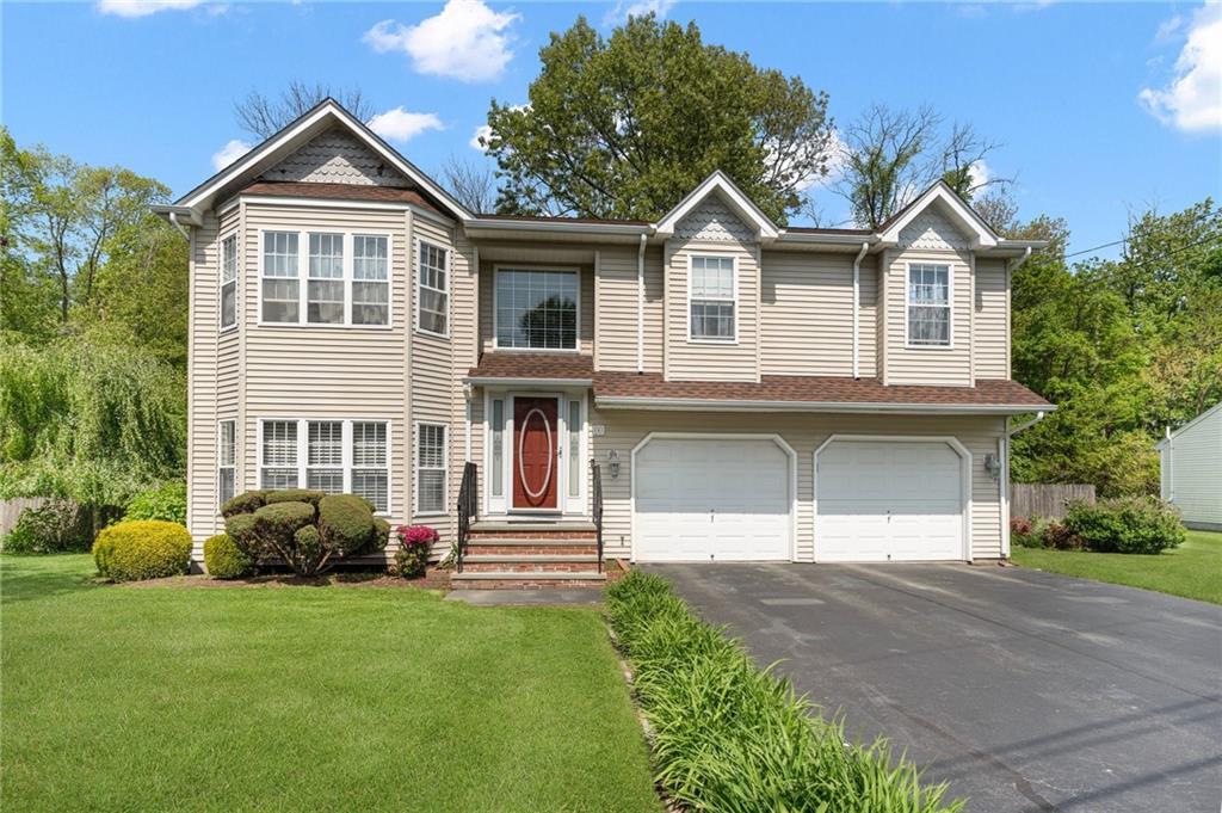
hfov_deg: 87.0
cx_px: 611
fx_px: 644
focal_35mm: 19
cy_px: 406
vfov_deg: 64.5
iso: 200
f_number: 7.1
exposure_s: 1/250
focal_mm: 19
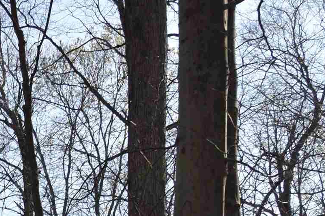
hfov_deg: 14.9
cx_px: -244
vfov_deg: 10.5
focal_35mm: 121
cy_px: 424
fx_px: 1092
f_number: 9
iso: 200
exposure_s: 1/320
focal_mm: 20
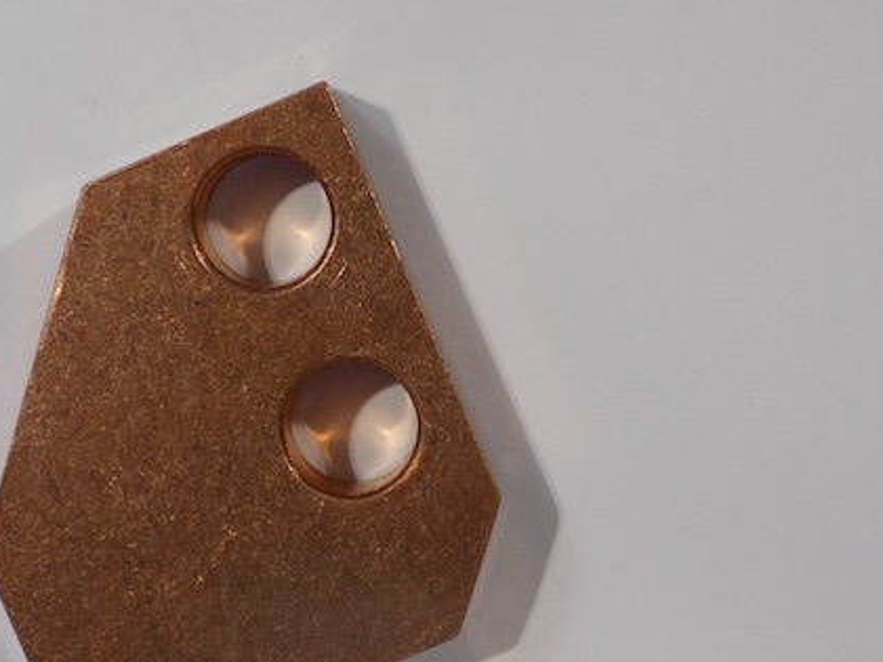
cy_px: 410
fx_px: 2551
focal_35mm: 100
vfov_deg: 14.8
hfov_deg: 19.5
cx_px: 265
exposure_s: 1/30
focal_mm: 12.5
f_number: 4.2
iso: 80
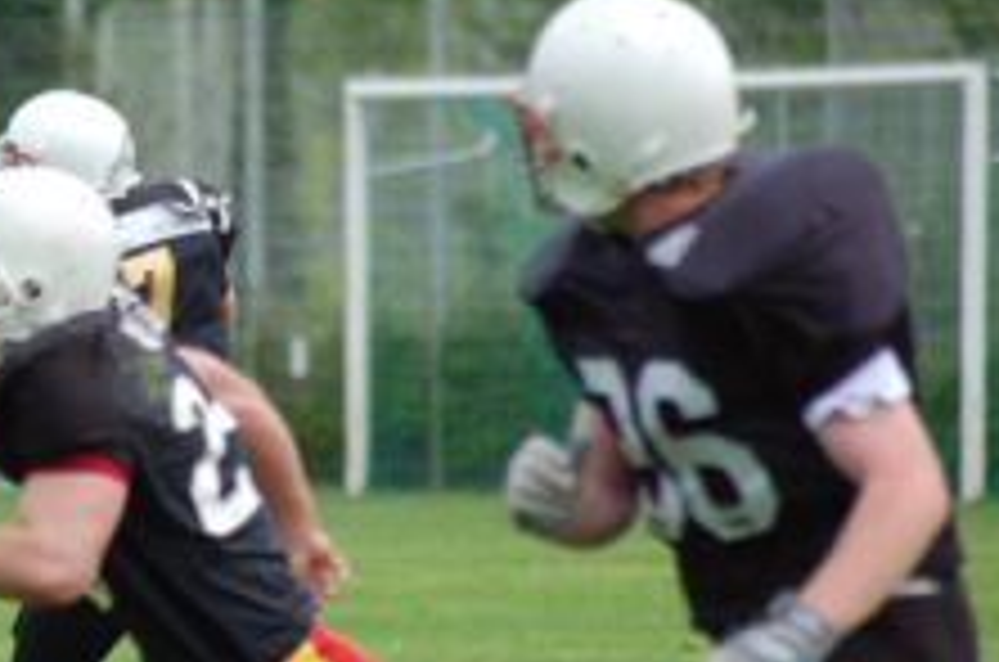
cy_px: 333
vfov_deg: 2.0
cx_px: 88
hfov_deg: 3.1
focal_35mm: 672
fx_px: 18608
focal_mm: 220
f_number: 5.3
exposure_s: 1/800
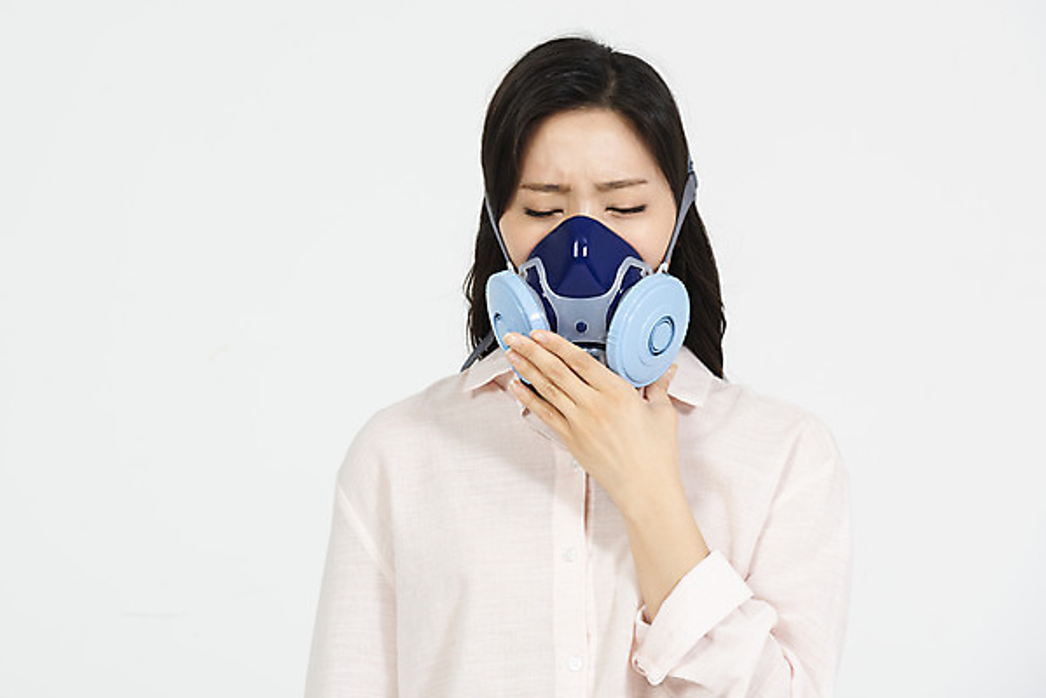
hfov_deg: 10.3
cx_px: 523
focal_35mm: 200
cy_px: 349
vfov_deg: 6.9
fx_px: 5814
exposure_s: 1/125
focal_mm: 200
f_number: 13
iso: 100
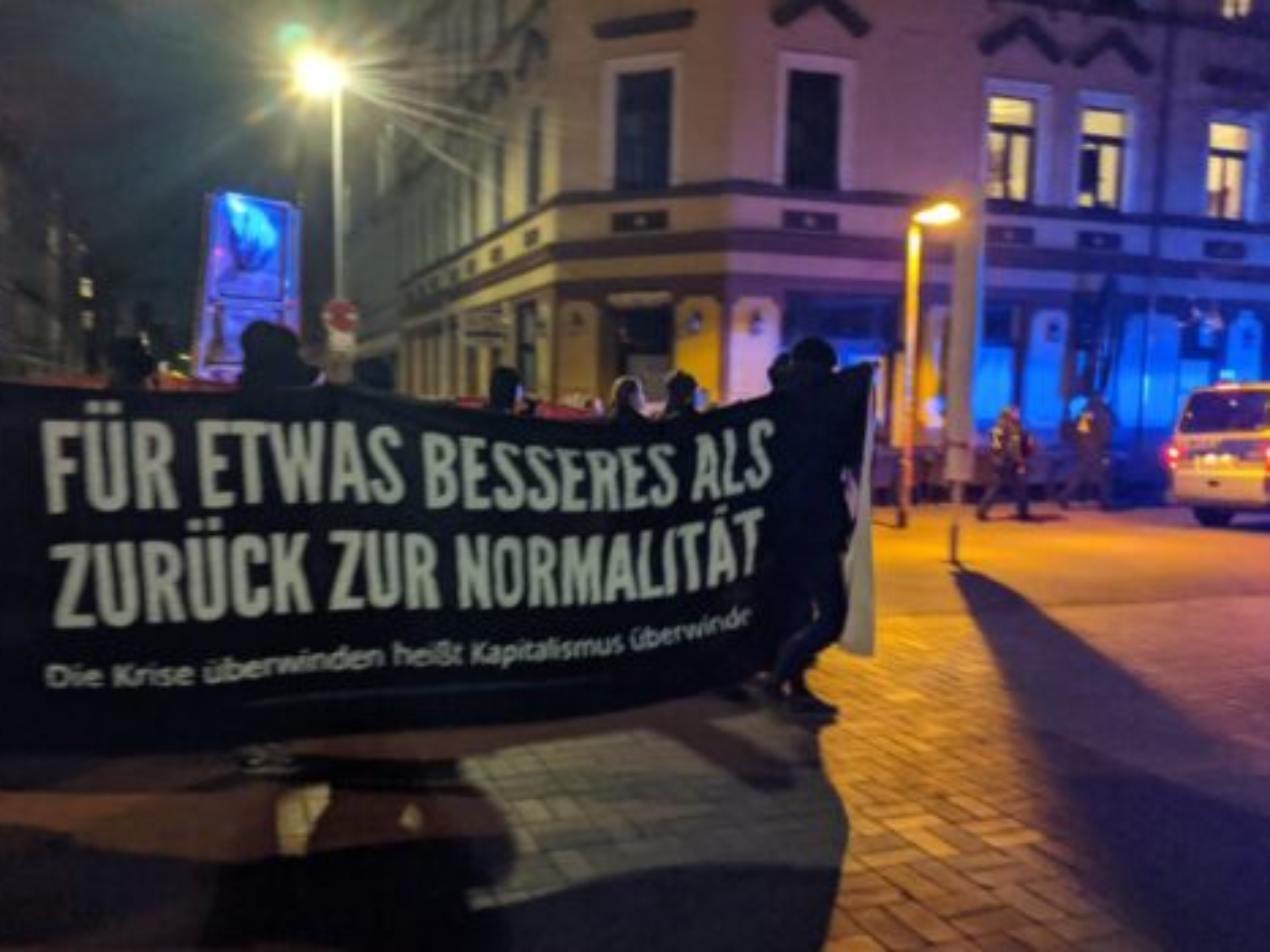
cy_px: 524
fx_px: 1100
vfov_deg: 46.7
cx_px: 600
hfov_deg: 59.9
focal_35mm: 30
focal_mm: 4.44
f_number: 1.8
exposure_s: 1/16.7
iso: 574
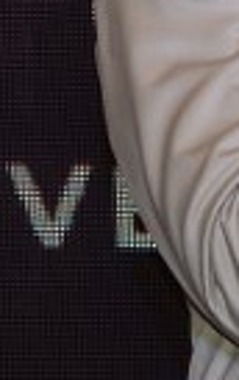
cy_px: 50
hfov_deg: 2.1
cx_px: 222
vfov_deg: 3.4
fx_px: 6472
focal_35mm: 623
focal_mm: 70
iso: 400
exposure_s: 1/80
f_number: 5
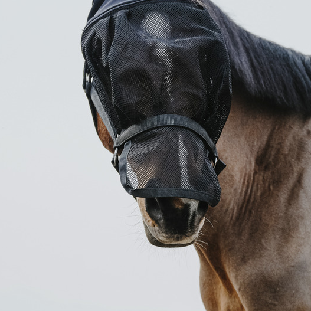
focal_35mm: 203
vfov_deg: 8.6
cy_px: 148
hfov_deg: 8.6
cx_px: 180
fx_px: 2063
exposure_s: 1/1000
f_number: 4
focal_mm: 82.2
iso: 640
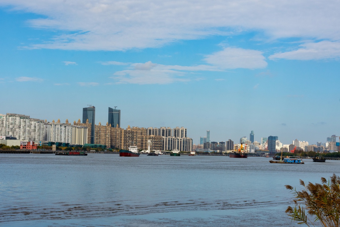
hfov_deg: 27.1
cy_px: 115
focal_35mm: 75
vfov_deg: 18.3
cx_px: 159
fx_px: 704
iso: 400
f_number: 14
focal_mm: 45
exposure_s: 1/400
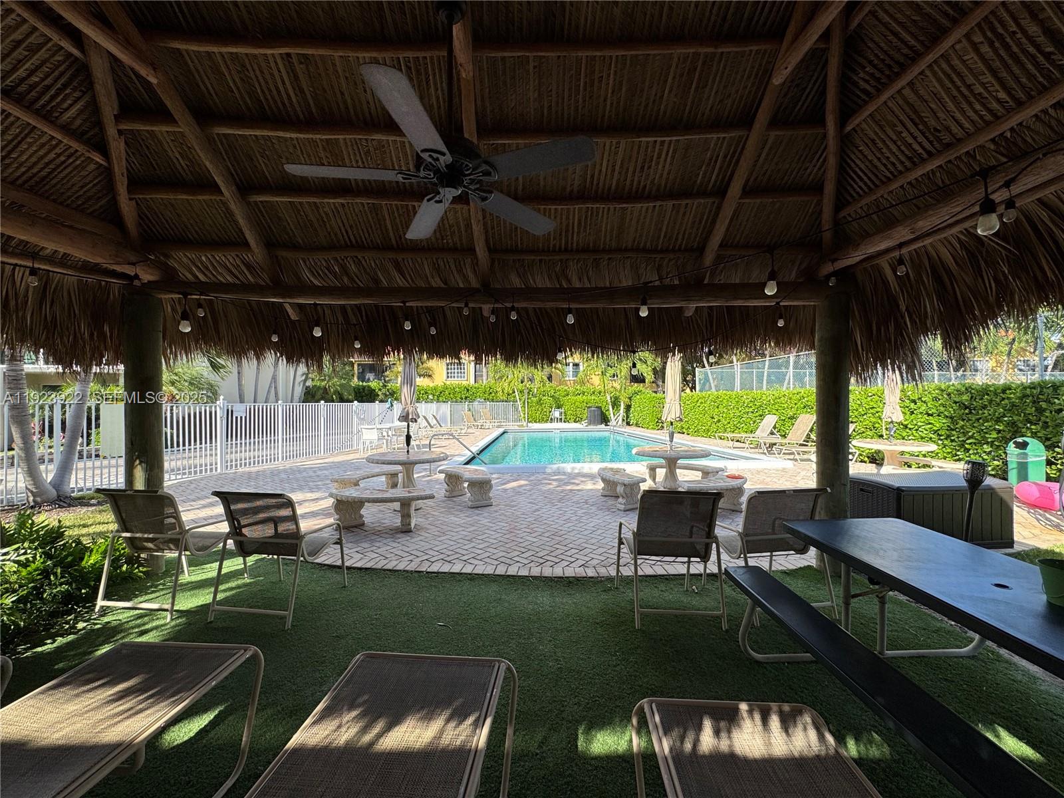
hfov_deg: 102.1
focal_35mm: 14
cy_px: 399
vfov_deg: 85.7
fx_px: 430
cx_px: 532
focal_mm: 2.22
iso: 40
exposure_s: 1/910
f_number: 2.2
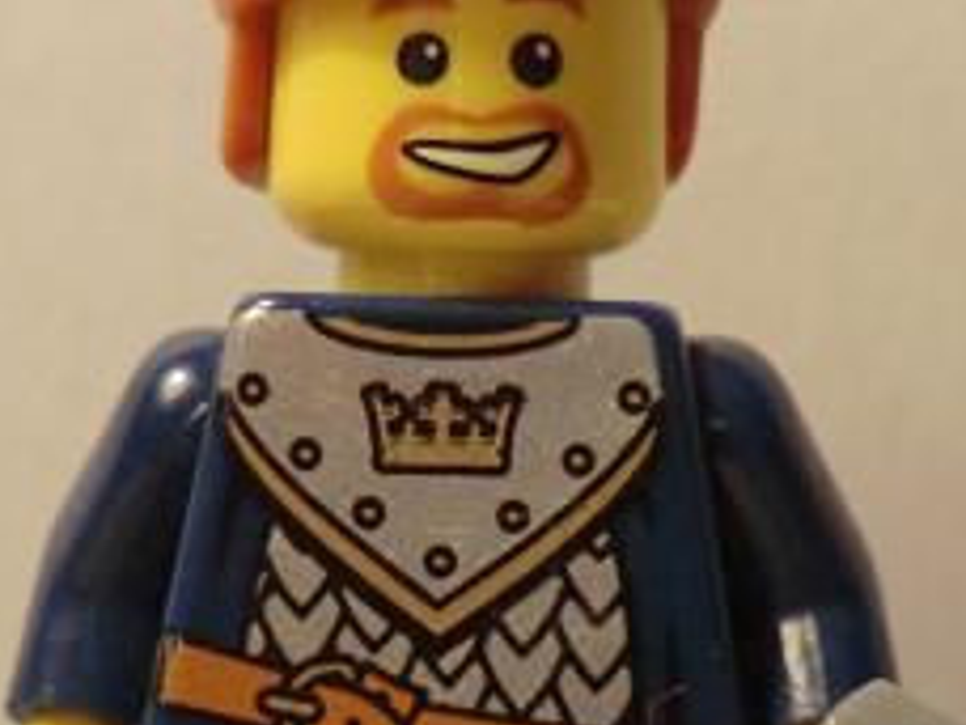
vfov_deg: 13.7
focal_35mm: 108
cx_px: 511
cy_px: 498
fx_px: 3014
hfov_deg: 18.2
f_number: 3.8
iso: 320
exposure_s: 1/60
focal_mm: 7.1
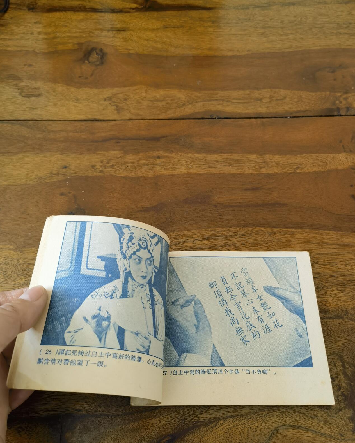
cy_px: 223
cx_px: 180
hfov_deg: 48.5
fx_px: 394
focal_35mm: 30
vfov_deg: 58.8
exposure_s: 1/120
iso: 160
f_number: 1.9
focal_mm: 6.67
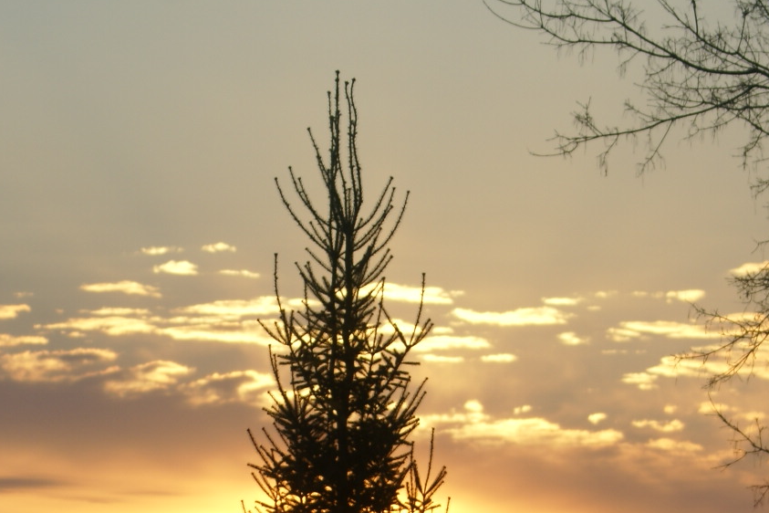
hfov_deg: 8.0
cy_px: 573
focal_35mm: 256
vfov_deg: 5.3
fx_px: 5471
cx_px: 33
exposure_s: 1/125
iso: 100
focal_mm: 75
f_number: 5.6
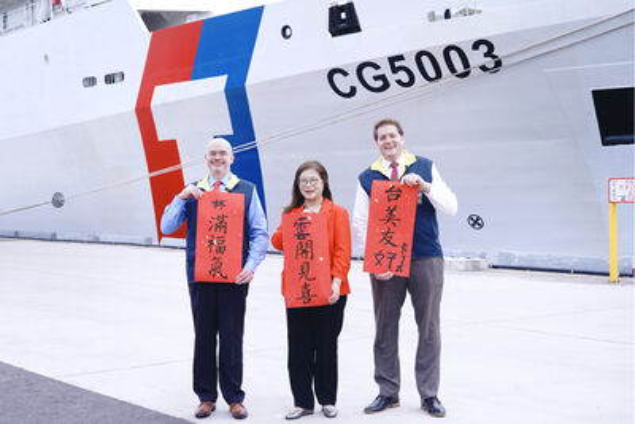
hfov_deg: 40.3
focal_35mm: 49
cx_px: 318
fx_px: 865
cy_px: 212
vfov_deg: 27.5
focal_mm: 49
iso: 1600
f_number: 13
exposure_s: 1/200
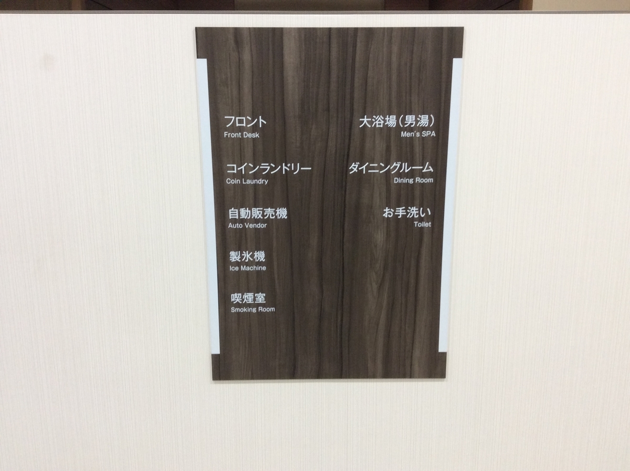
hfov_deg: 56.9
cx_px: 315
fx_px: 581
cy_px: 236
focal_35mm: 32
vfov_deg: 44.0
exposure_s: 1/24
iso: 100
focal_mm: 3.3
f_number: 2.4
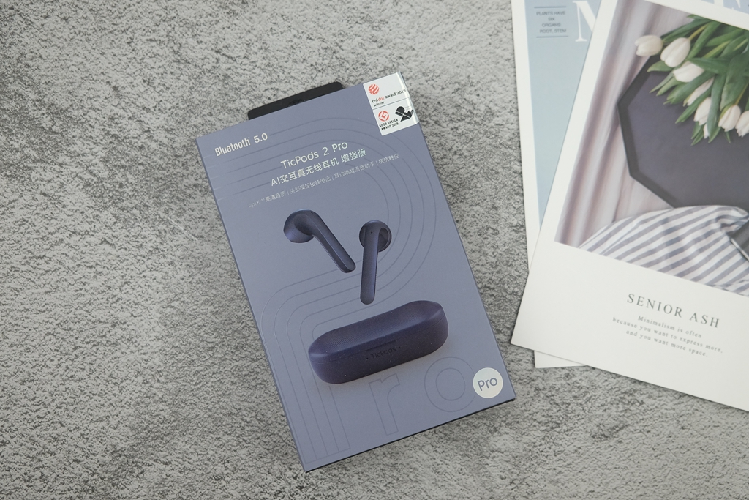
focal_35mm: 40
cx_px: 374
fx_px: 832
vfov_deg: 33.4
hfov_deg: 48.5
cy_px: 250
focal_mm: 26.5
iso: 500
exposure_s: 1/210
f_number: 3.2
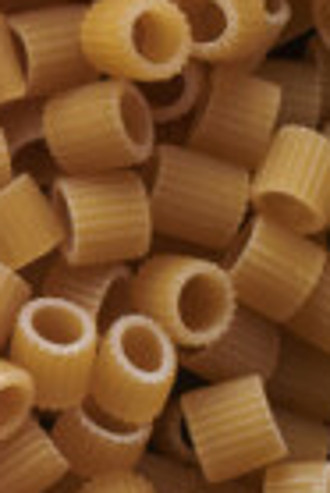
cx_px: -1068
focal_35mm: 287
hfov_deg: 4.4
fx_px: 3936
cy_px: 149
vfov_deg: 7.2
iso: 160
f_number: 8
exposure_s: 1/100
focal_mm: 50
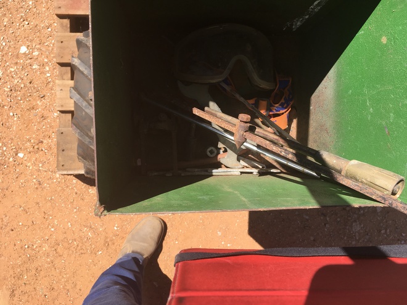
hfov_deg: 61.7
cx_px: 204
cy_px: 152
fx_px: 341
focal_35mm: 29
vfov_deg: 48.2
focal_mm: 4.15
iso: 25
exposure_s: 1/905
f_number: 2.2
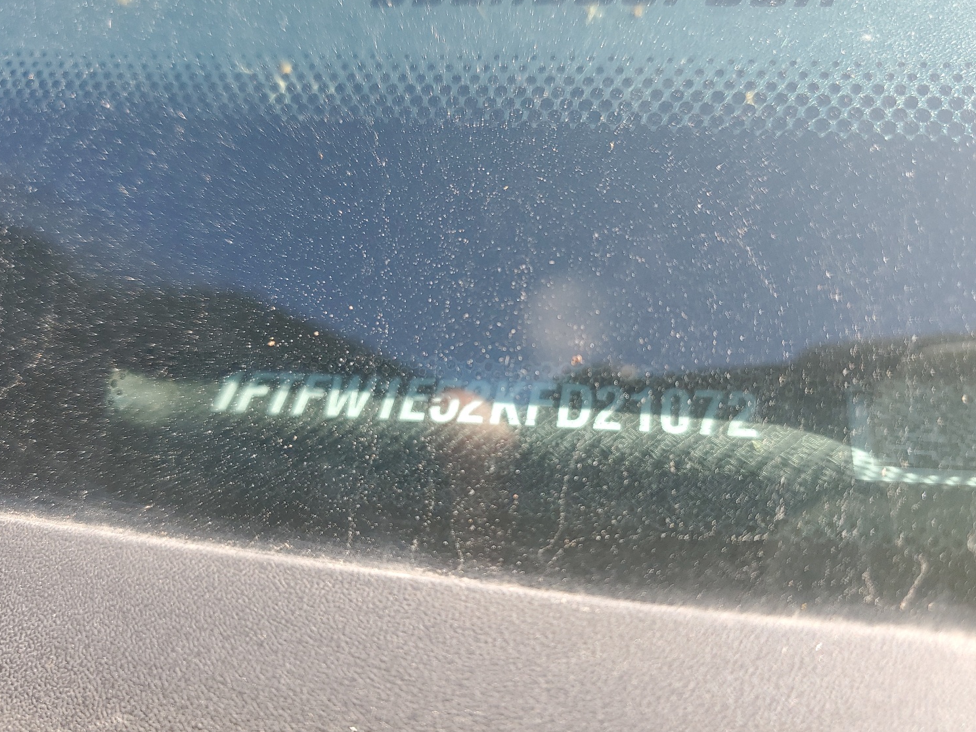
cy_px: 378
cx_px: 487
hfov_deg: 63.5
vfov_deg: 49.7
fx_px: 789
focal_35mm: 28
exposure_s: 1/333
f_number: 1.5
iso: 50
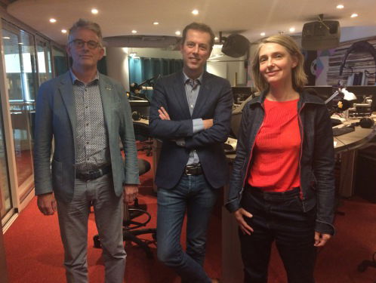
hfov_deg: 61.6
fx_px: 315
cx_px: 188
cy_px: 142
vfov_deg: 48.3
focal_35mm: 29
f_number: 2.2
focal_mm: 4.15
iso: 400
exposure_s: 1/17
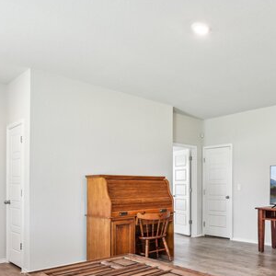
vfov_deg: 54.4
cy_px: 185
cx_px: 270
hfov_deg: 47.2
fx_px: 262
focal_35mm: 29
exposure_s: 1/15
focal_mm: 16
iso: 1800
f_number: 8
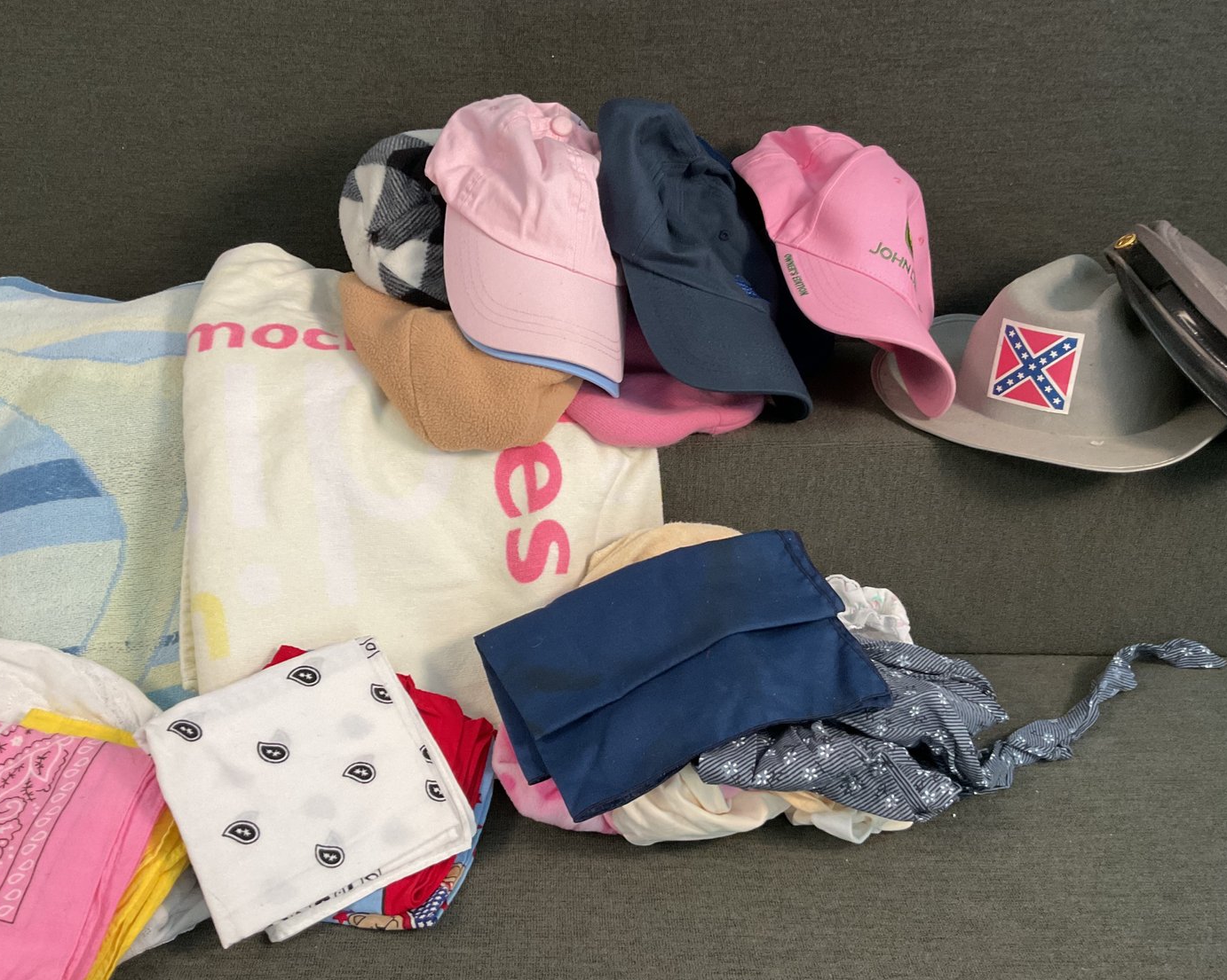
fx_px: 1126
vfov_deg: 47.1
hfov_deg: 57.2
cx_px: 589
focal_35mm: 31
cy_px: 483
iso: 100
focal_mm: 3
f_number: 1.8
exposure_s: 1/60
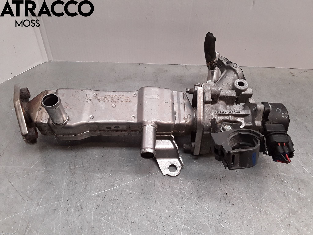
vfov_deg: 49.7
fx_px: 253
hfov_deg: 63.4
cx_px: 156
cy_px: 118
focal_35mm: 28
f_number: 1.9
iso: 64
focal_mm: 2.91
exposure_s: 1/100
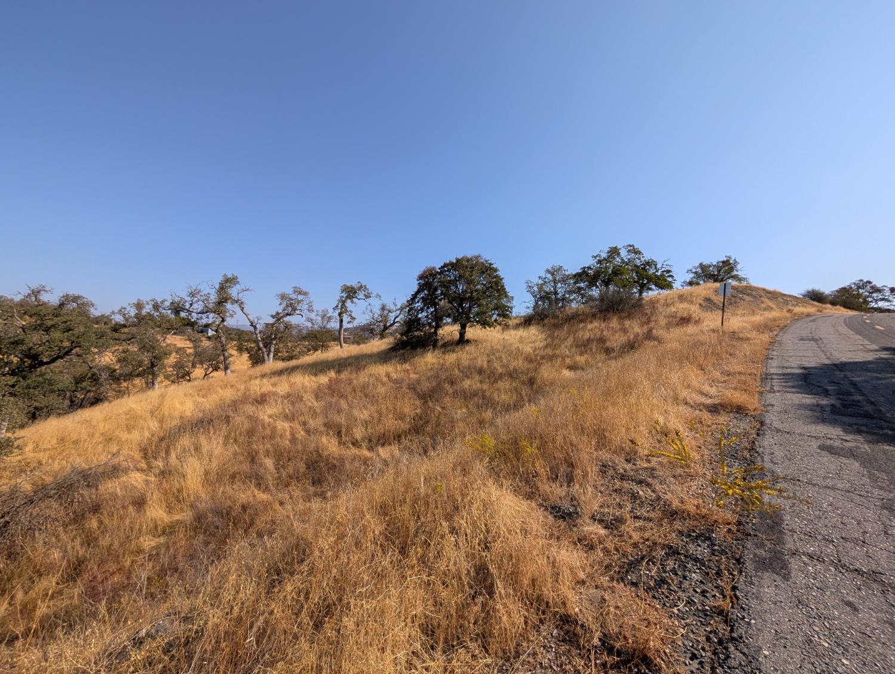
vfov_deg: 94.6
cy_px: 337
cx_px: 448
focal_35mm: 12
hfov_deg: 110.5
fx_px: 311
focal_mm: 2.02
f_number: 1.7
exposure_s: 1/4878
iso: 53
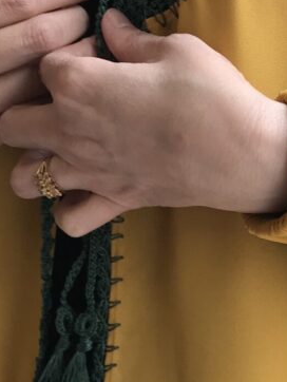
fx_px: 1137
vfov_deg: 19.1
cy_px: 182
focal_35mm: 103
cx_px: 321
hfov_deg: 14.1
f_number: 1.8
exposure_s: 1/50
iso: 25
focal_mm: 3.99
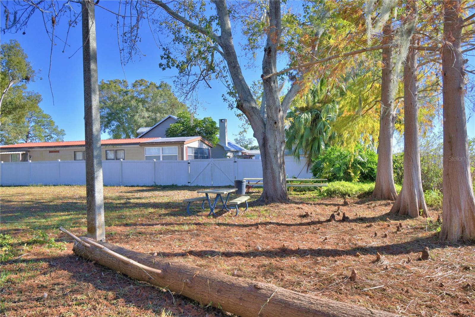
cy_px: 158
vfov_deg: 43.6
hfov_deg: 61.9
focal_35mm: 30
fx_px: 396
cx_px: 238
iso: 125
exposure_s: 1/500
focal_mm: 20
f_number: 5.6
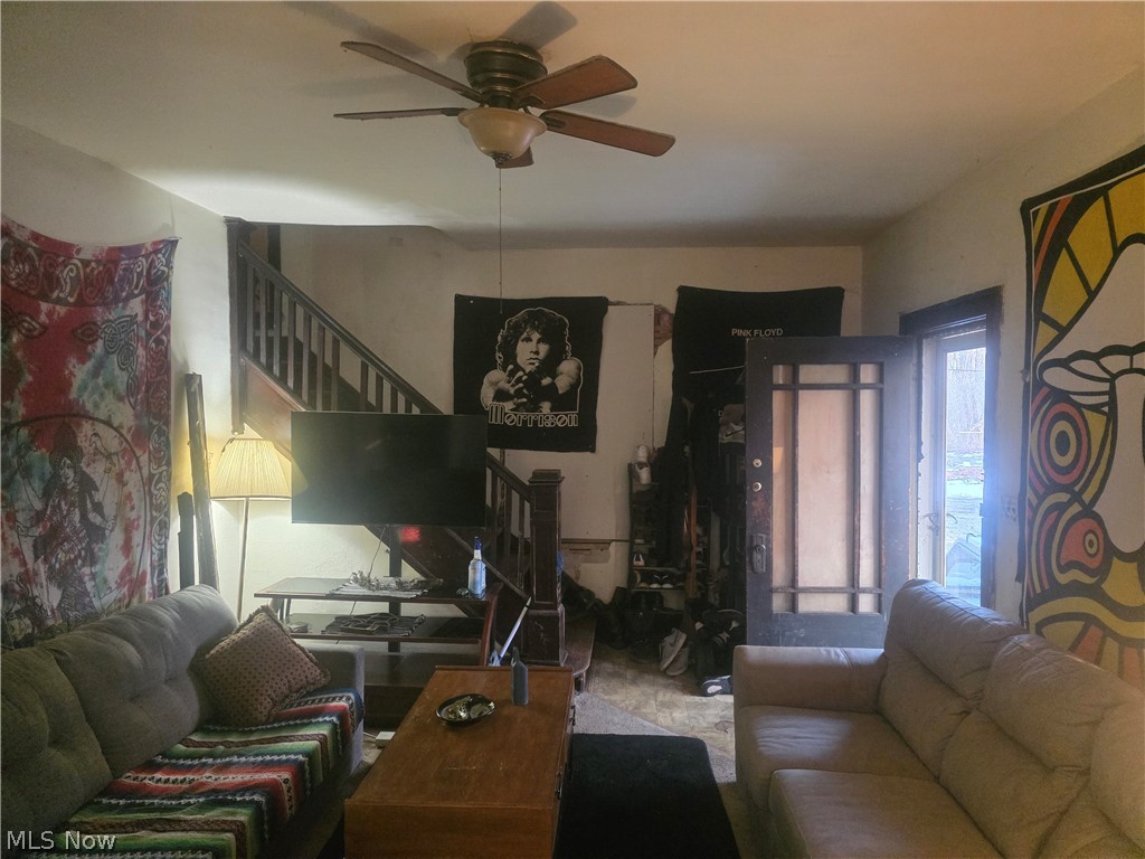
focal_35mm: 23
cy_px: 430
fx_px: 761
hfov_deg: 73.9
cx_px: 572
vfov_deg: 58.9
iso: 2500
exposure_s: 1/120
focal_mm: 6.3
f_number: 1.7
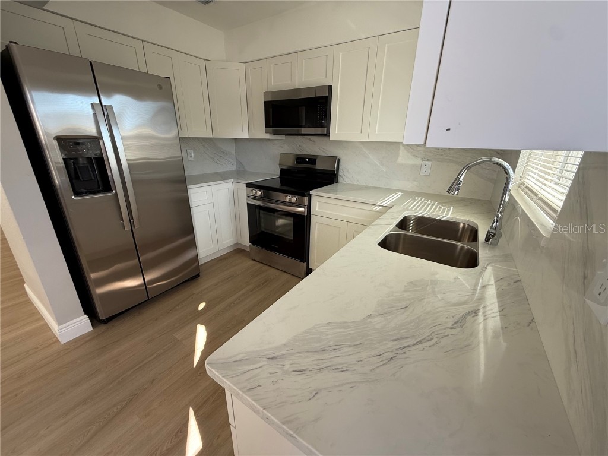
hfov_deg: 102.1
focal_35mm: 14
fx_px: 246
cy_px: 228
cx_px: 304
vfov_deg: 85.7
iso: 64
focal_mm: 2.22
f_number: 2.2
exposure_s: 1/99
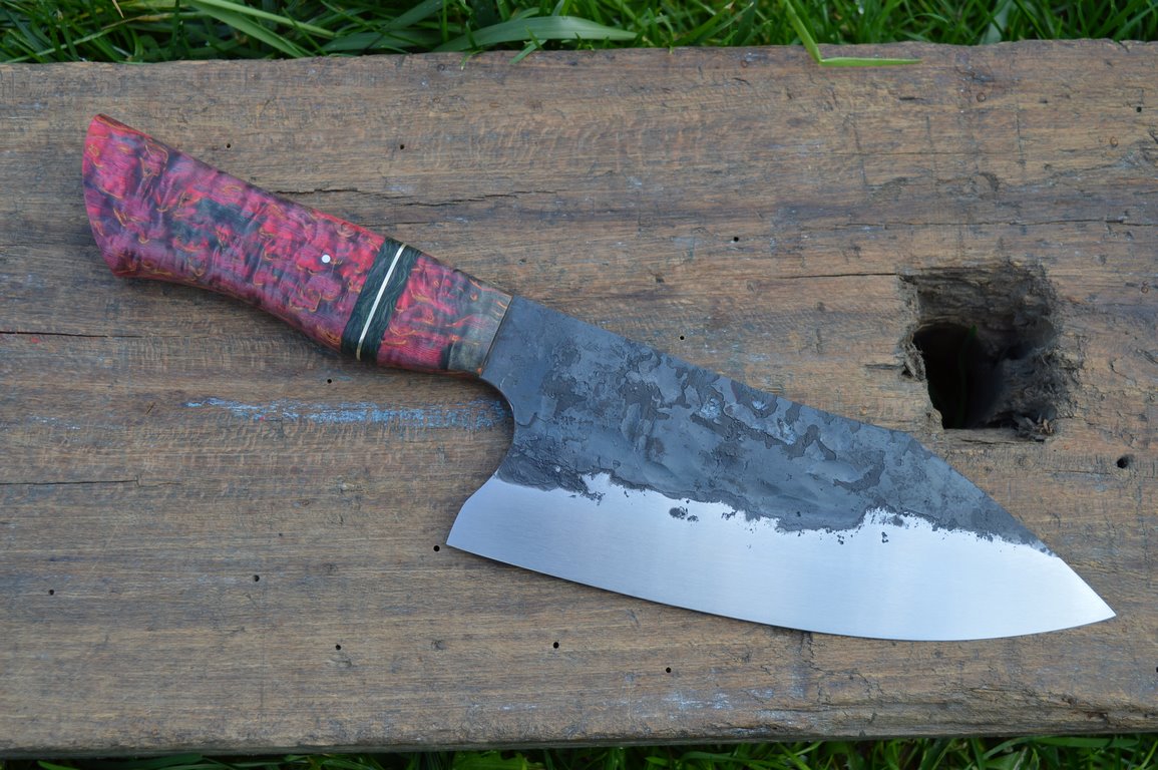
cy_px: 385
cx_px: 579
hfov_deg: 42.4
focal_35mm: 46
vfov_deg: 28.9
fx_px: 1494
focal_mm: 31
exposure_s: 1/125
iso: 110
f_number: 5.6
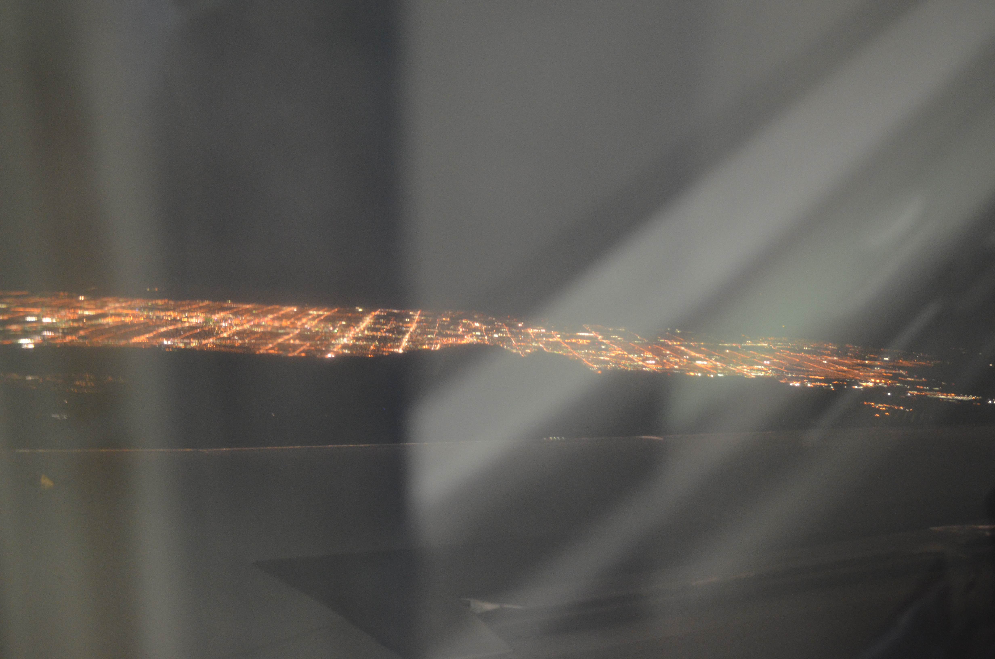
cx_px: 498
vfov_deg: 23.7
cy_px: 330
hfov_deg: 35.1
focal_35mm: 57
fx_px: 1572
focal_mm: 38
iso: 1600
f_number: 5
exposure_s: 1/3
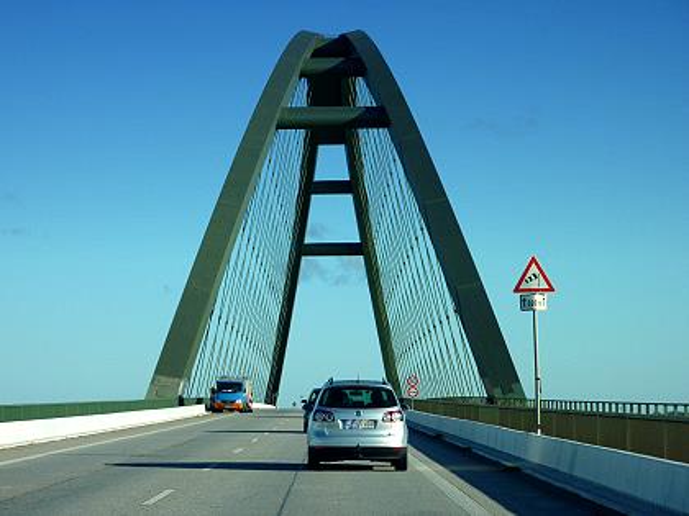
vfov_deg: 13.3
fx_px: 2209
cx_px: 344
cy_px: 258
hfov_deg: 17.7
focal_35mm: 111
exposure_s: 1/500
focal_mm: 18.2
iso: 80
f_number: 5
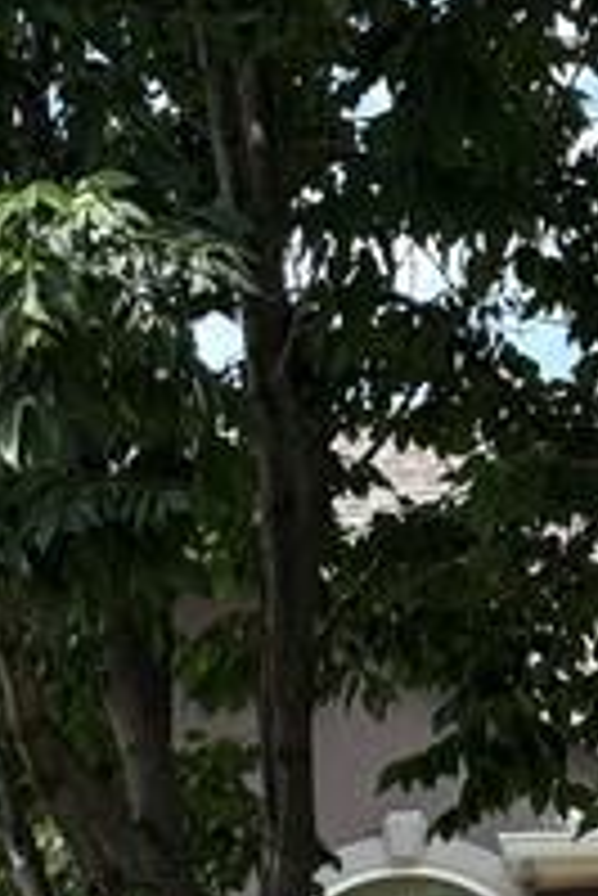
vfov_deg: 14.3
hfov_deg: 9.4
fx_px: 3457
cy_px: 1103
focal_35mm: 139
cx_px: -508
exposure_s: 1/1437
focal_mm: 5.96
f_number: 1.6
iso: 50
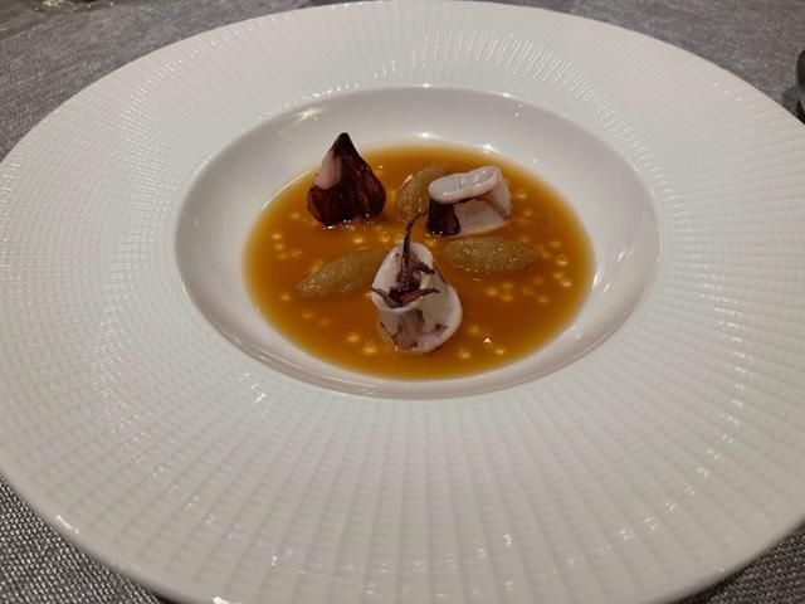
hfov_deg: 67.3
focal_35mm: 26
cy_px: 302
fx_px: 605
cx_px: 402
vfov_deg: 53.1
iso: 125
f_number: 1.6
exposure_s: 1/48
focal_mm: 5.1
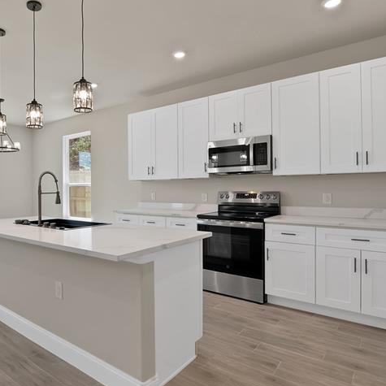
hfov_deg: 67.0
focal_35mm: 22
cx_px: 117
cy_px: 179
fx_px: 278
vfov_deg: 69.5
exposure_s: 1/13
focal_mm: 12
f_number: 9
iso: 640
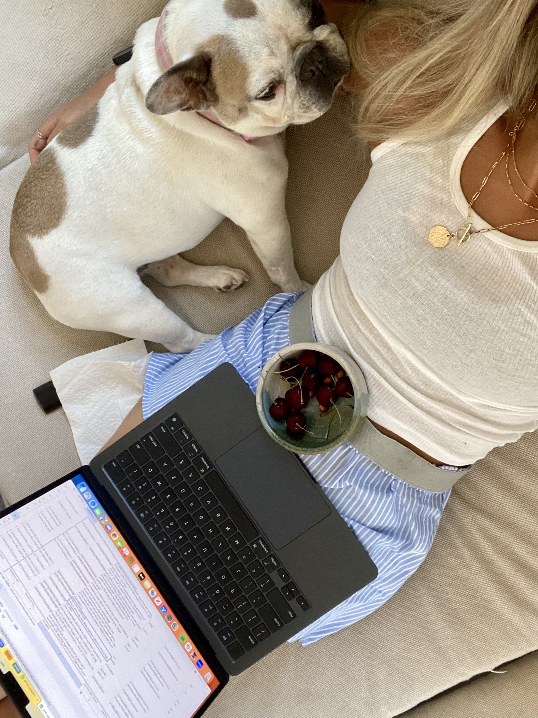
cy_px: 359
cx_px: 269
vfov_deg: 60.0
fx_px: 622
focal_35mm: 30
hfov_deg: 46.8
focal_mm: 2.71
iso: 400
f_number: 2.2
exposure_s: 1/60
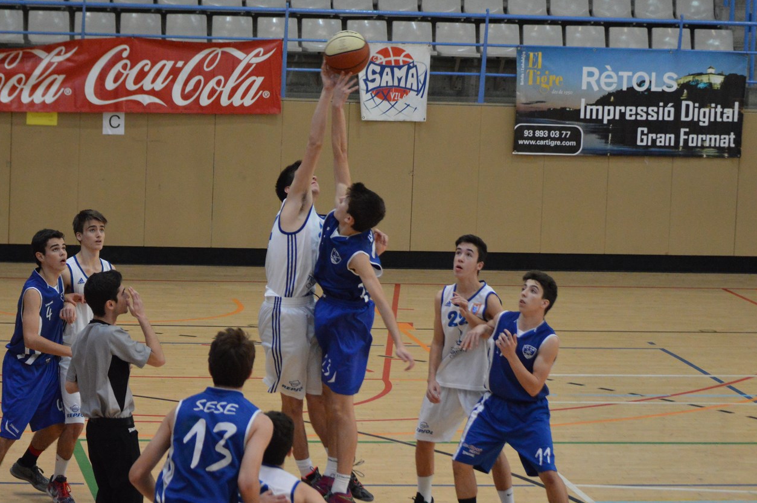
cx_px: 275
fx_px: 2815
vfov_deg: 10.2
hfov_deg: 15.3
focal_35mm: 134
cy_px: 271
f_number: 4
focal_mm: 70
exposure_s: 1/500
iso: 2800
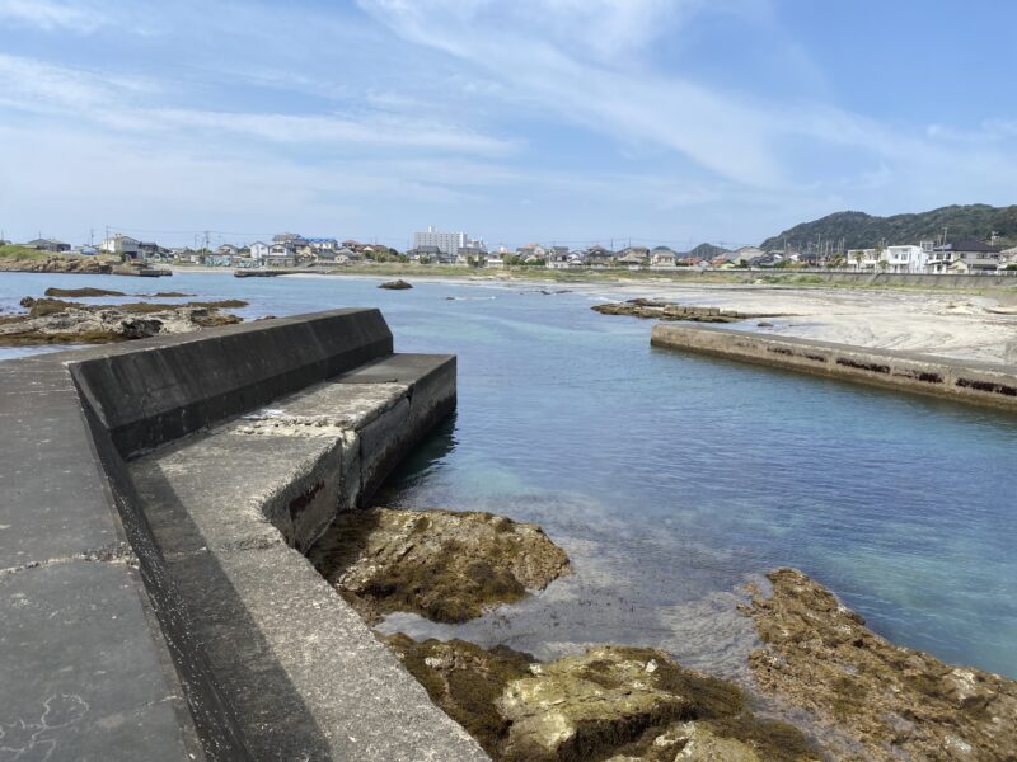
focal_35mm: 26
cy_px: 381
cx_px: 508
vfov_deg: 53.1
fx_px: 764
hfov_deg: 67.3
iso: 32
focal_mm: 4.25
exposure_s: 1/2625
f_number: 1.8
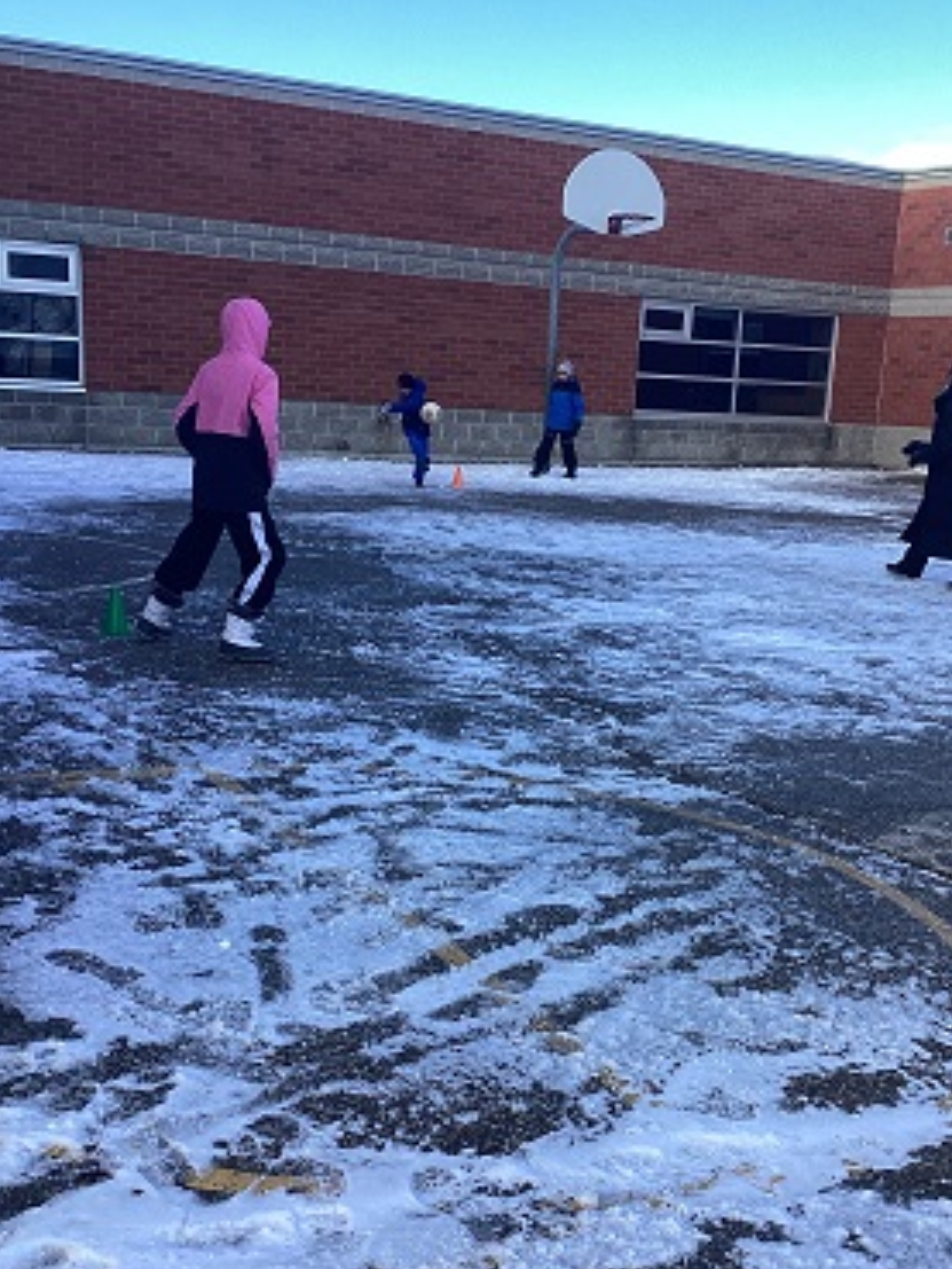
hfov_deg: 34.3
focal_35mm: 42
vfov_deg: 44.5
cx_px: 555
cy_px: 763
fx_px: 1539
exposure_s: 1/360
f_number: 2.4
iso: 25
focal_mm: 3.3
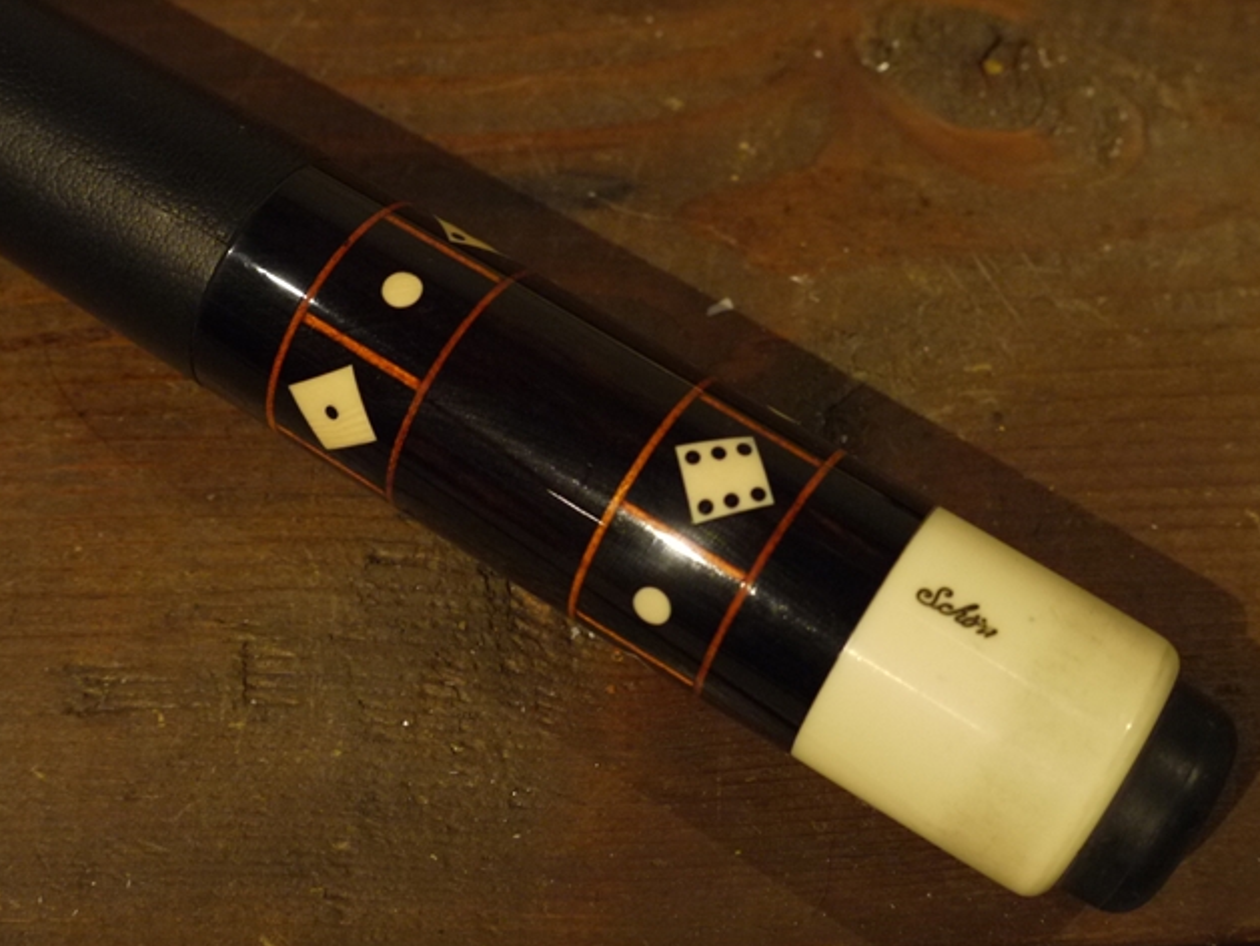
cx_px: 631
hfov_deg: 33.8
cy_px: 477
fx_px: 2075
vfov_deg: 25.7
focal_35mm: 57
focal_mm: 28
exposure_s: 1/15
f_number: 5.1
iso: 800
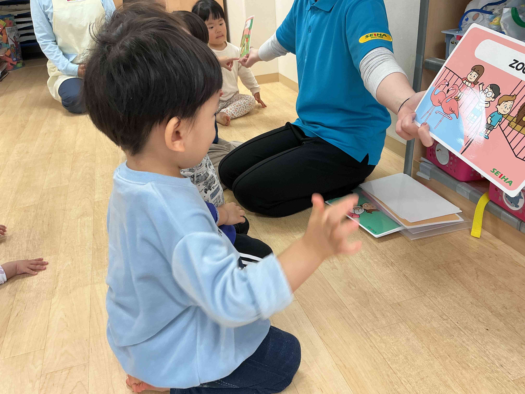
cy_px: 197
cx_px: 262
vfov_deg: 48.2
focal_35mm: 29
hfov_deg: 61.7
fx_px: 440
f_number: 1.8
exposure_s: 1/120
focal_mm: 3
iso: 50
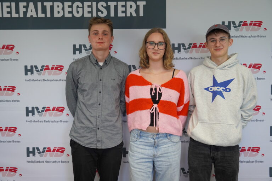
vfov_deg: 33.0
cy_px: 90
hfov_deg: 47.9
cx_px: 136
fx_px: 306
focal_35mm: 40
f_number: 4.5
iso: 640
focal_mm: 27
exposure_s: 1/160
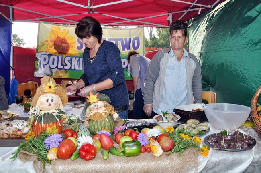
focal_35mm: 27
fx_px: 196
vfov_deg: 47.8
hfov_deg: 67.4
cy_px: 86
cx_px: 130
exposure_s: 1/200
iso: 500
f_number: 11
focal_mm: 18
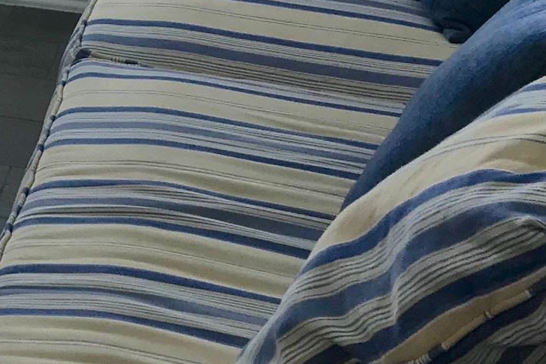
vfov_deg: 10.8
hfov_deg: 15.4
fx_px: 1866
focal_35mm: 123
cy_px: -136
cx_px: -274
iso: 25
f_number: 1.8
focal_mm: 3.99
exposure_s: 1/40
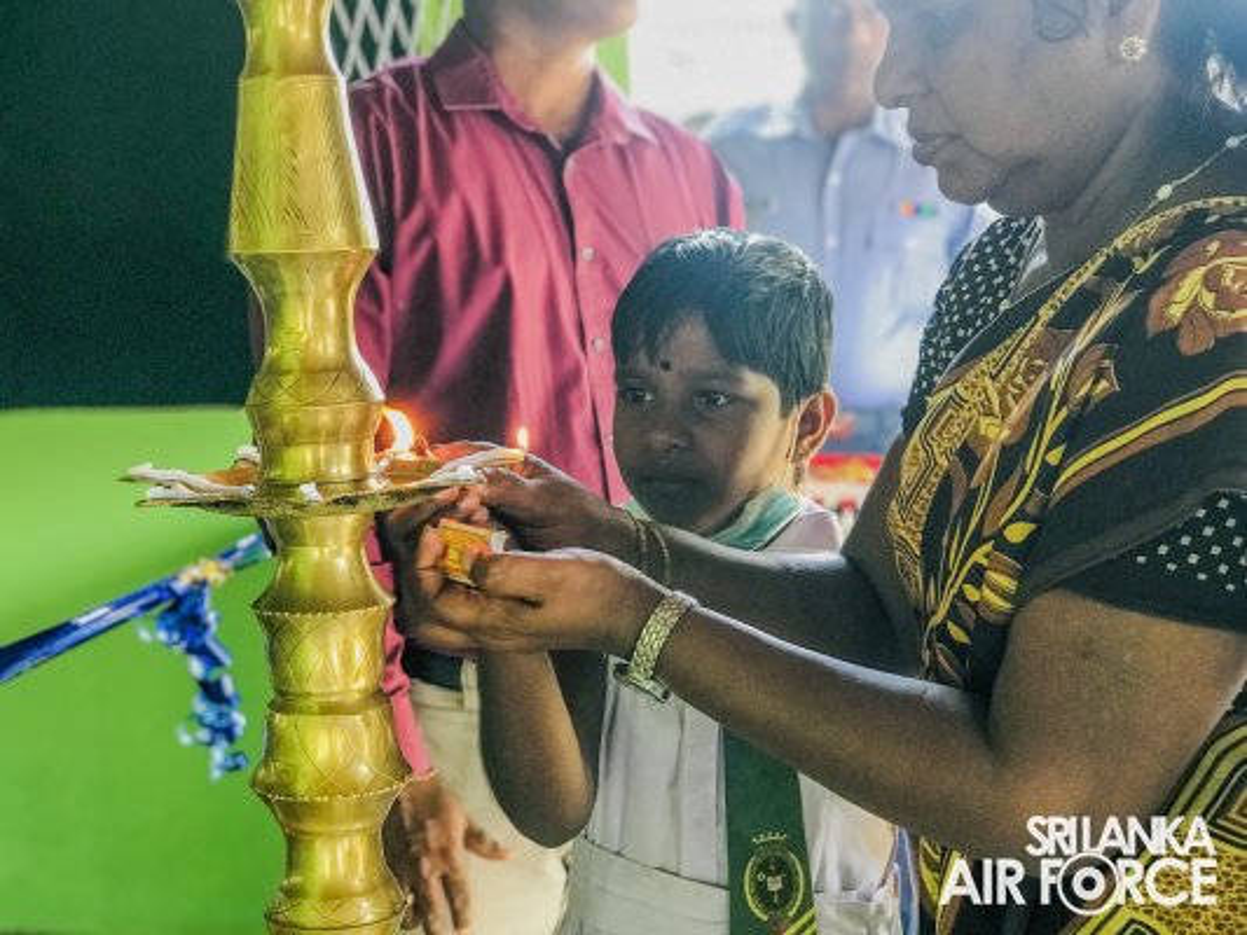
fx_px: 2054
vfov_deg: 25.7
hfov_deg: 33.8
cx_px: 624
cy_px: 468
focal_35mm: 57
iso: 250
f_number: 2.8
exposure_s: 1/60
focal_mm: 6.6
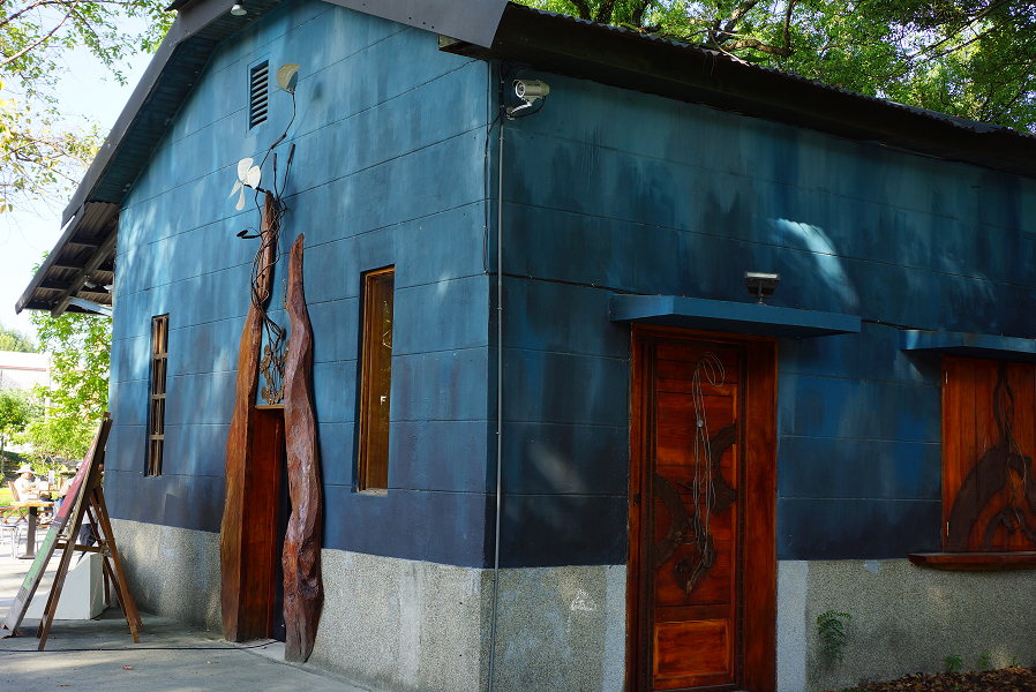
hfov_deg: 45.4
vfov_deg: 31.2
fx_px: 1238
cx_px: 518
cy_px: 346
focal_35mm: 43
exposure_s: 1/100
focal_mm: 29
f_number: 5.6
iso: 100
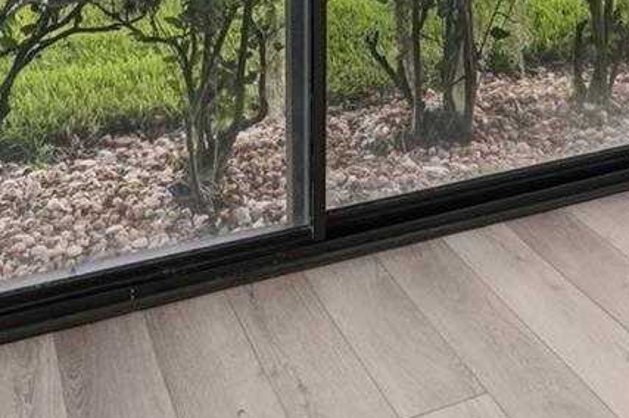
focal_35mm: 60
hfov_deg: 32.6
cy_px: -284
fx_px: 1047
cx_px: 495
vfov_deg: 18.7
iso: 400
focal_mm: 16
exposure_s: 1/60
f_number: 8
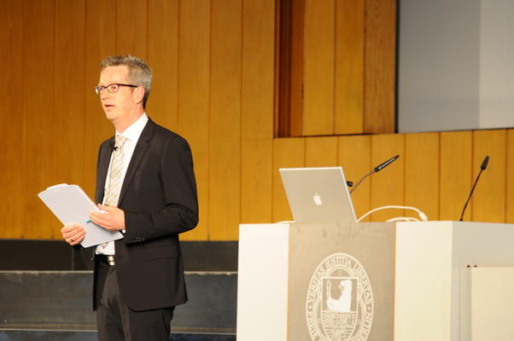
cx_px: 257
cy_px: 170
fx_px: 3102
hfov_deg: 9.5
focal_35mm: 218
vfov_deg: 6.3
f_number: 5
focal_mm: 145
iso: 640
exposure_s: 1/60
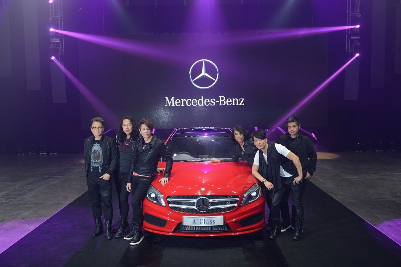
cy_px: 134
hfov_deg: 53.2
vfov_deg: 36.8
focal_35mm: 36
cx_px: 200
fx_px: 401
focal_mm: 36
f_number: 5.6
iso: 1600
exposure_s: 1/125
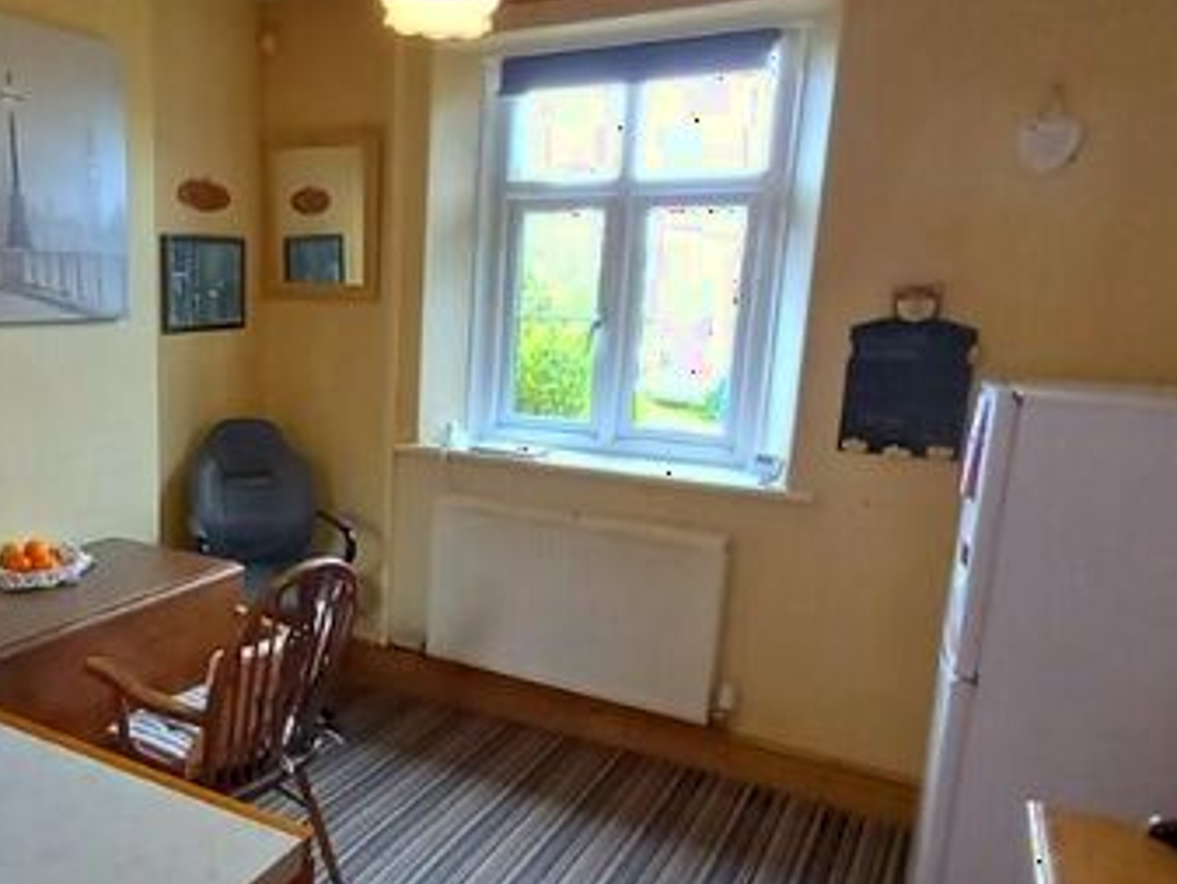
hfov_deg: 63.1
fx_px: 918
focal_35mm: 27
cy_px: 470
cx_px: 360
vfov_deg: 51.3
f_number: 2.2
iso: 160
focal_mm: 1.13
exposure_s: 1/33
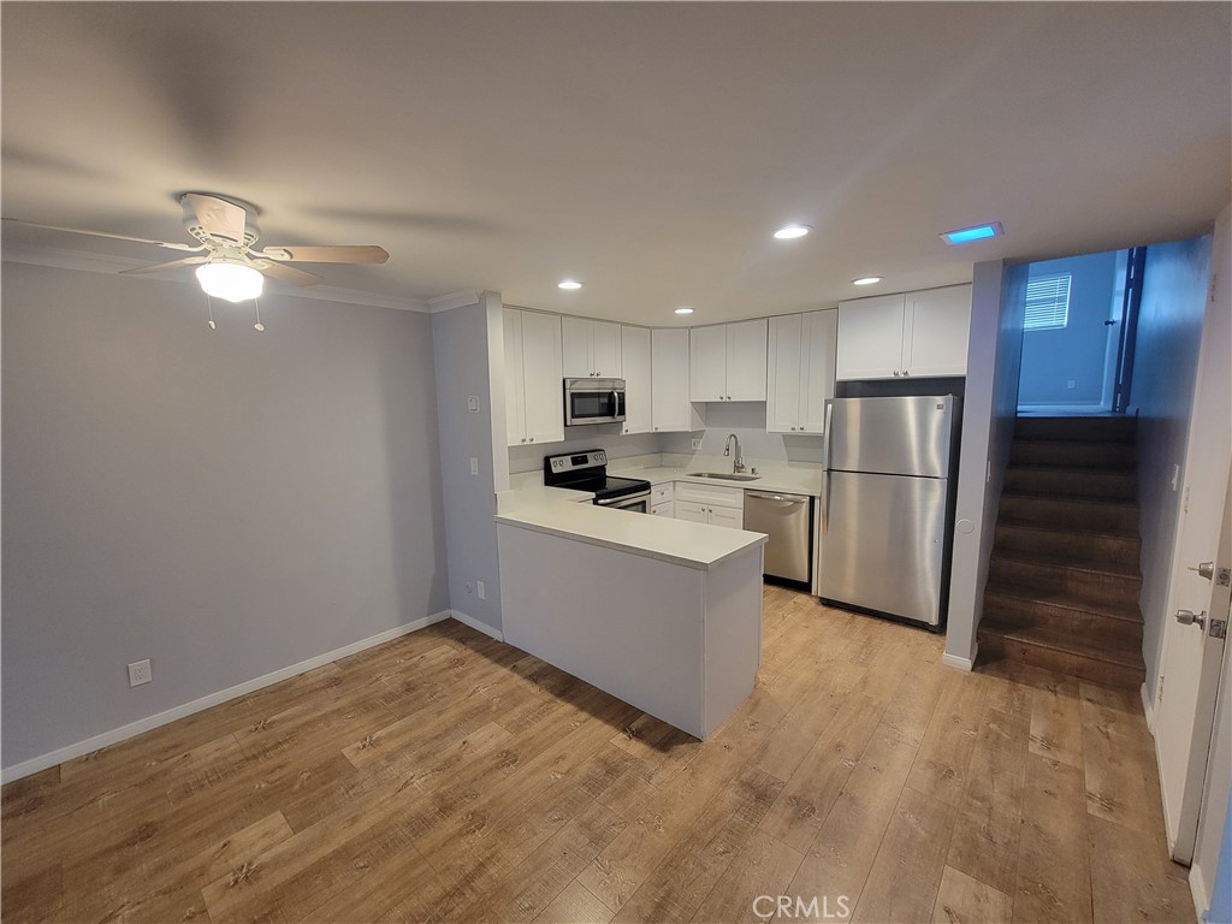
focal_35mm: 13
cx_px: 616
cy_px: 462
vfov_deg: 89.9
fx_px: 463
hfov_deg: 106.2
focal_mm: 2.2
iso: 320
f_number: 2.2
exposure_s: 1/60
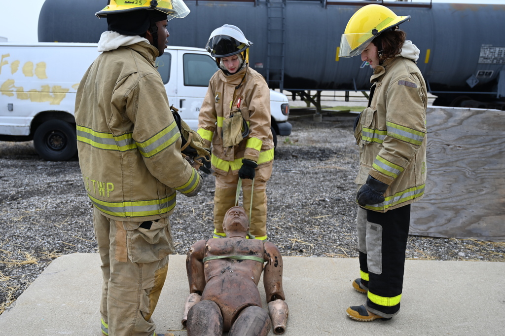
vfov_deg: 38.3
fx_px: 484
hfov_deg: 55.1
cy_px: 168
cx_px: 252
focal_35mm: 34
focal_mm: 34.5
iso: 220
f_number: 4
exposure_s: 1/250
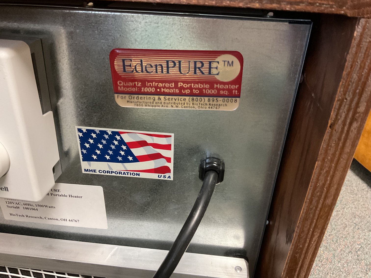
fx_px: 311
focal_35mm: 29
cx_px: 186
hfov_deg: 61.7
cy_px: 139
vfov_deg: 48.2
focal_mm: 3
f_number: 1.8
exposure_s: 1/30
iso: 250
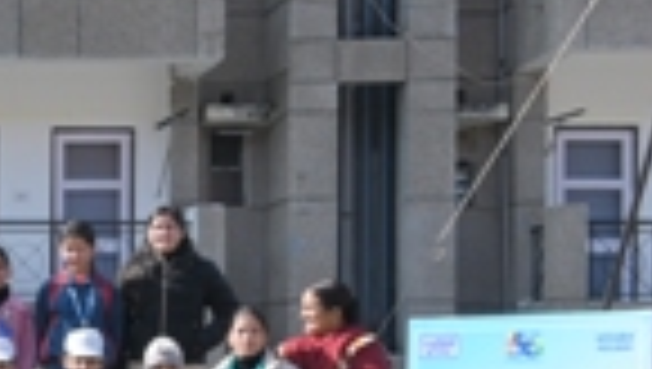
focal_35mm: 103
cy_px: 403
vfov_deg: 11.7
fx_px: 1780
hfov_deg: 18.3
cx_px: -346
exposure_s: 1/250
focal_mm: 19
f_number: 8
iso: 200
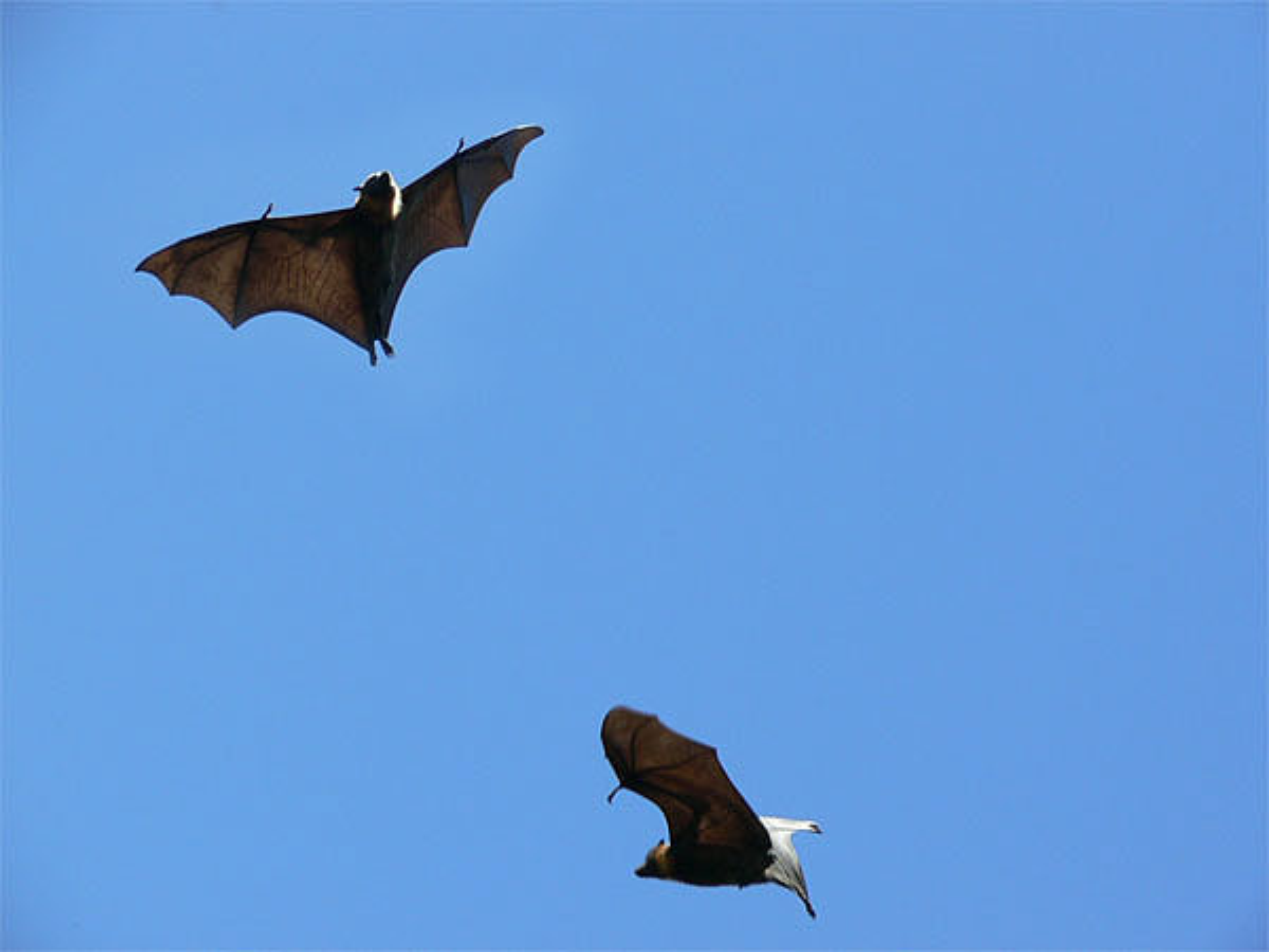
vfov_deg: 8.8
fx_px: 6195
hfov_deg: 11.7
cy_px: 476
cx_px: 634
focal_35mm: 169
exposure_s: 1/1000
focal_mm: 22.3
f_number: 3.3
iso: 100
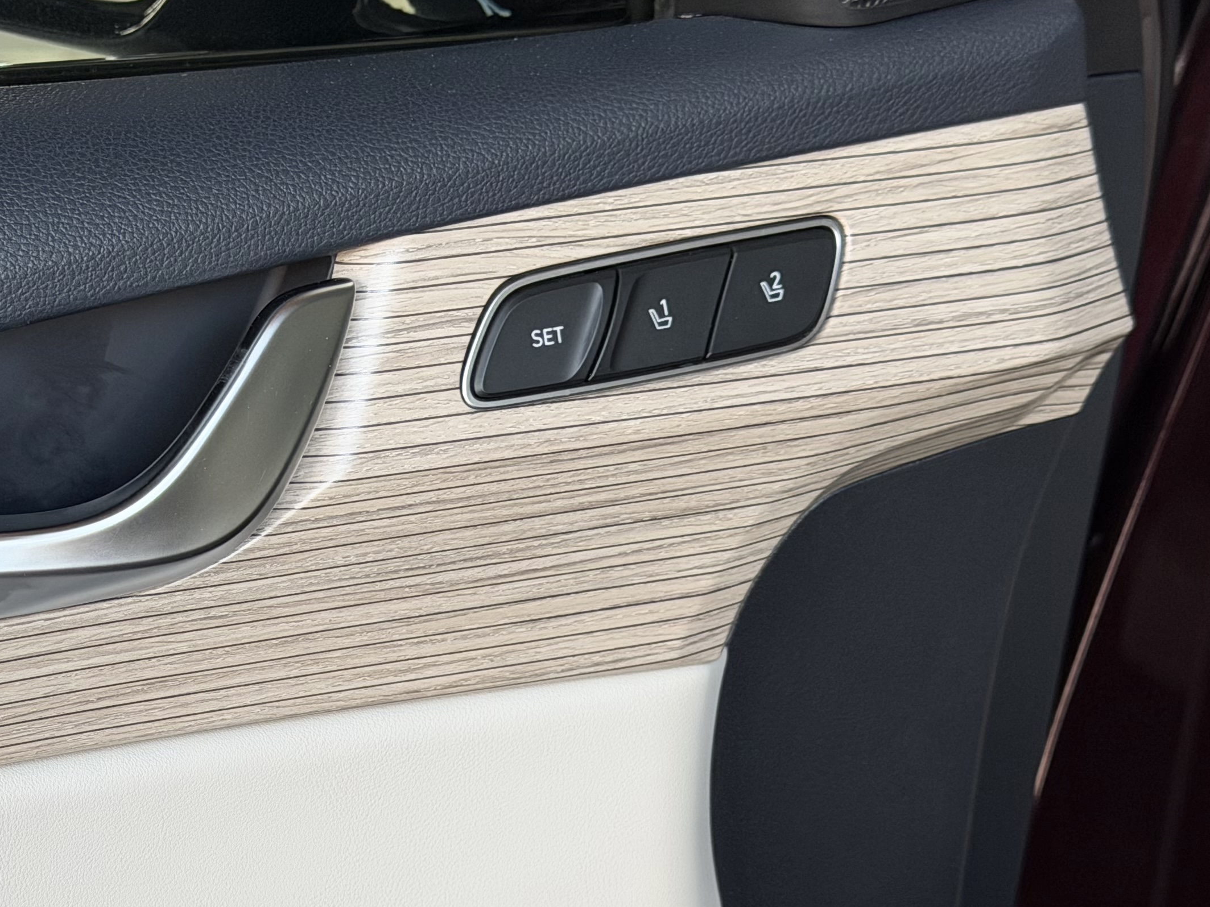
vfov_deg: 16.0
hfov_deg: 21.2
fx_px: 3181
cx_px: 177
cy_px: 817
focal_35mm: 91
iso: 100
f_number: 1.78
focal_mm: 6.76
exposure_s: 1/96
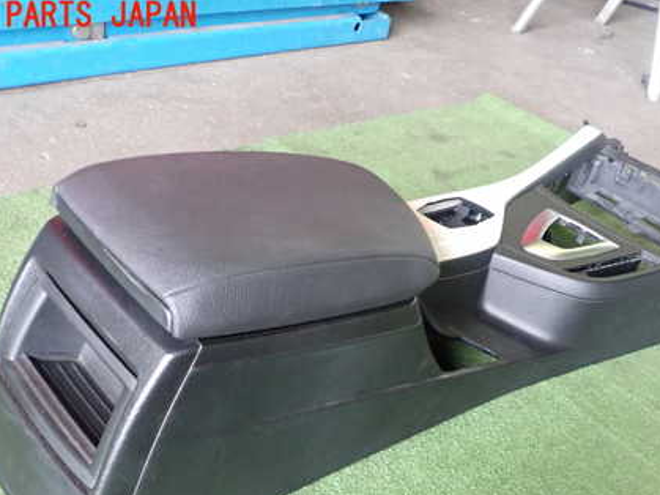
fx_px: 820
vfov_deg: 33.1
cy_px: 352
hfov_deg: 43.7
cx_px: 383
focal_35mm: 43
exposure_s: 1/30
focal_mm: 5.4
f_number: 2.3
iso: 320
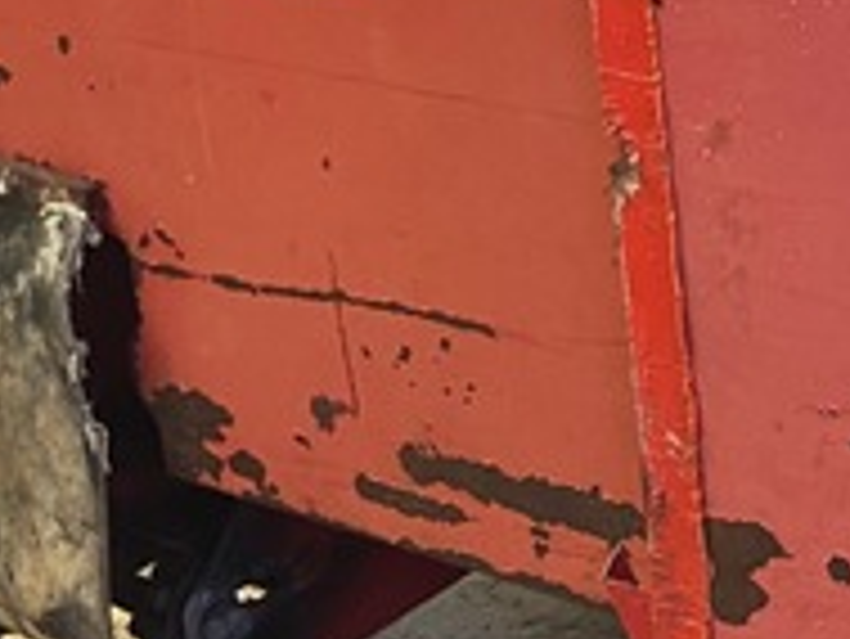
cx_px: 1394
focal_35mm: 110
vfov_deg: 13.3
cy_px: 0
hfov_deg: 15.9
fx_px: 2703
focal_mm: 4.25
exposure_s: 1/60
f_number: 1.8
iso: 200
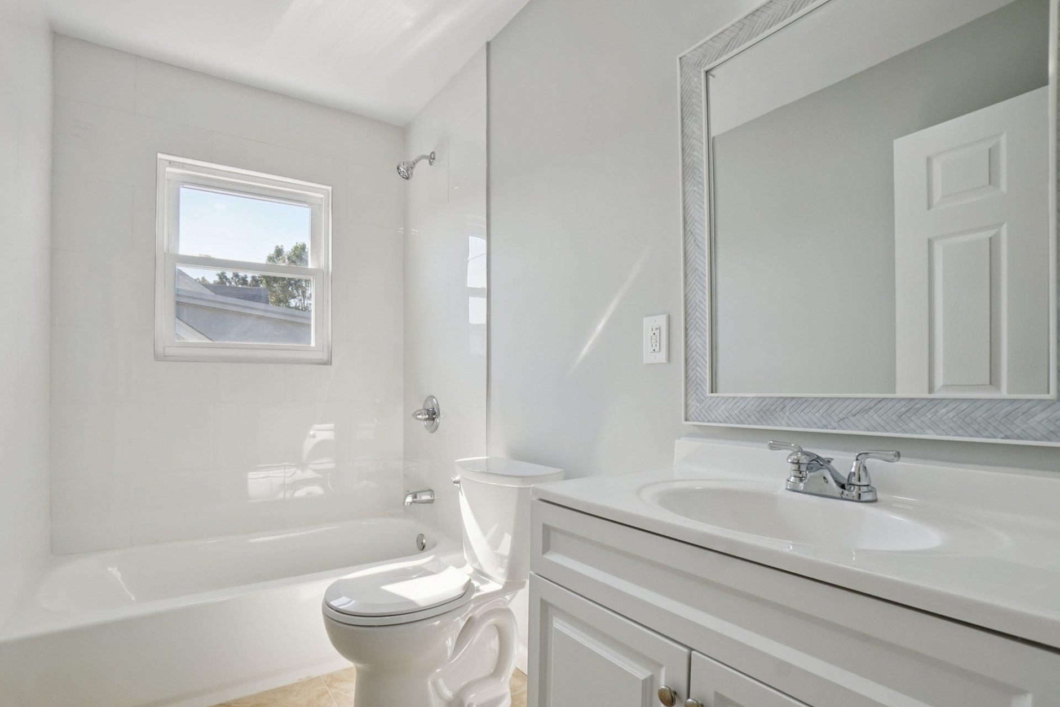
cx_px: 499
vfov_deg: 73.7
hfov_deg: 96.6
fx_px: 471
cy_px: 376
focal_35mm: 16
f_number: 8
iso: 640
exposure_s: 1/320
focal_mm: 10
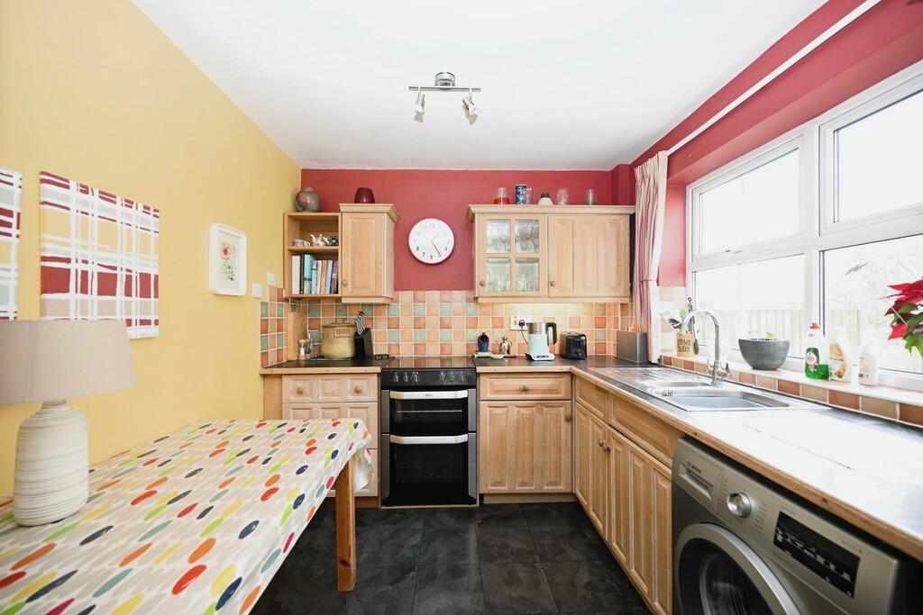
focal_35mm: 14
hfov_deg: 104.2
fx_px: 359
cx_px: 462
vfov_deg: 81.2
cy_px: 308
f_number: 4
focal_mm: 14
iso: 720
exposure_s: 1/60
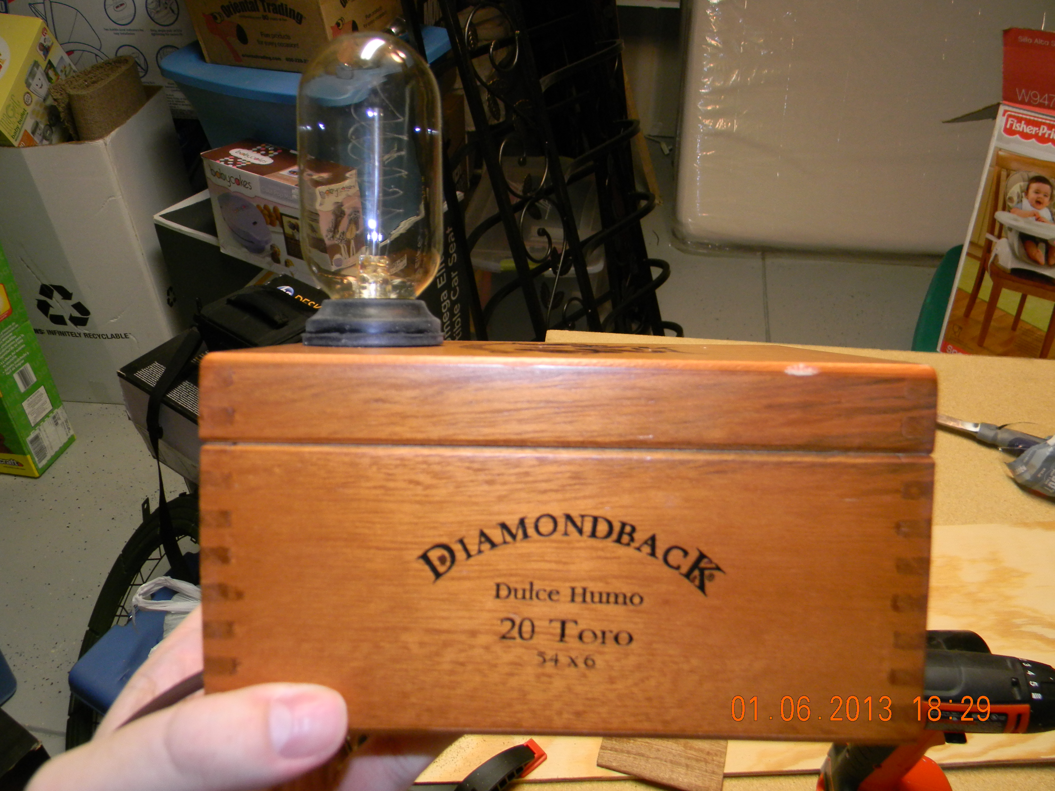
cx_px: 528
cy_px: 396
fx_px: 853
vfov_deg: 49.7
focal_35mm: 28
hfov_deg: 63.4
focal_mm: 5
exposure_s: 1/26
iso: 200
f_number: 3.5
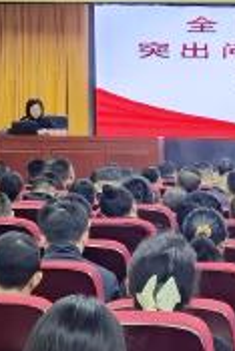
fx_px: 1485
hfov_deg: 8.9
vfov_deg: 13.4
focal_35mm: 152
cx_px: 325
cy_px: 285
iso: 50
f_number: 1.9
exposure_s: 1/176
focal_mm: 6.71
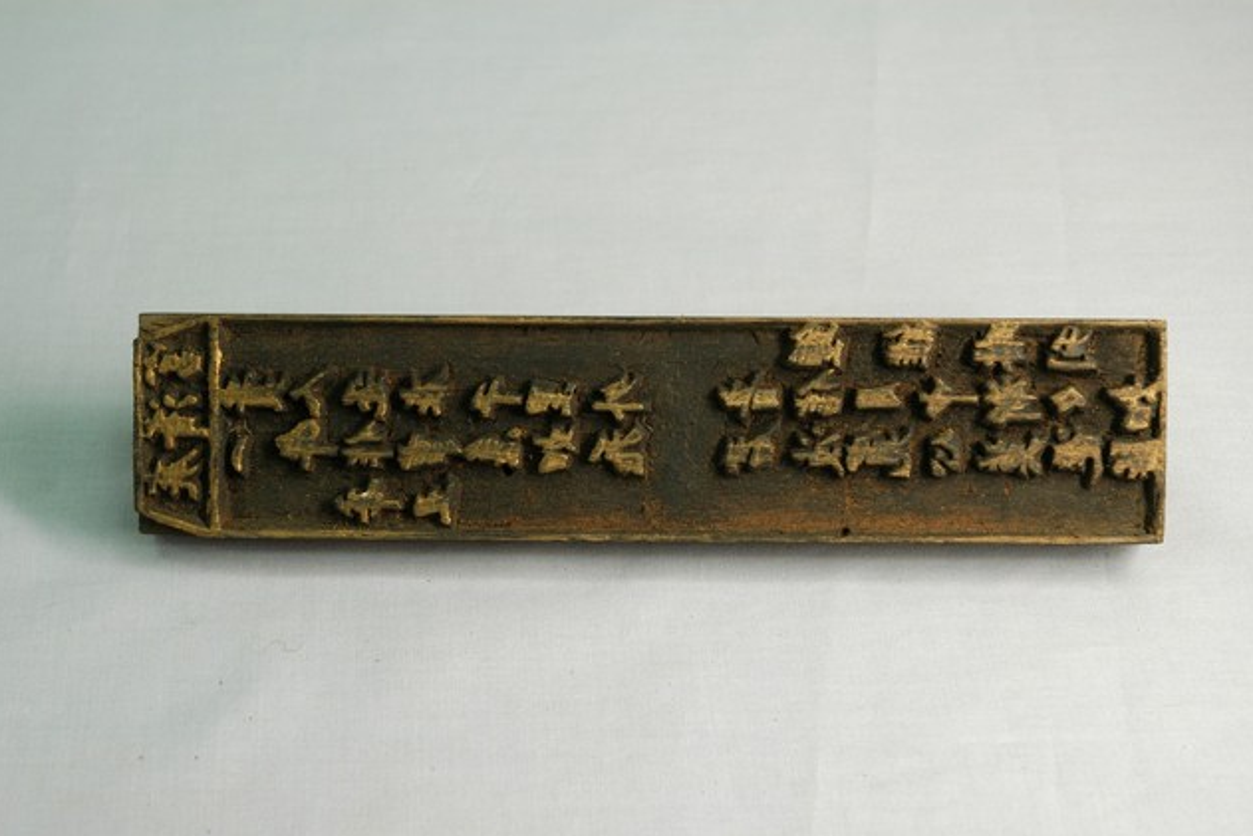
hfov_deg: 26.6
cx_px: 624
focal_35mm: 76
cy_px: 418
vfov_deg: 18.0
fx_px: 2646
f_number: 7.1
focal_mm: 50
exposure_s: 1/15
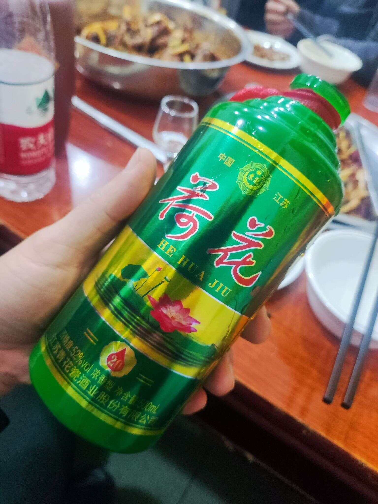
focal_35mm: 25
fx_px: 364
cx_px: 189
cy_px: 252
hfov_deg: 54.9
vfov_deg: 69.4
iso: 588
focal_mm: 4.71
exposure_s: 1/33
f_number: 1.79
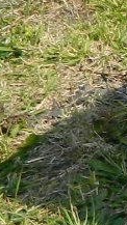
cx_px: 623
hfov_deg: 5.3
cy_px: 10
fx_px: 1084
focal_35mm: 181
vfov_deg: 11.8
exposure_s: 1/1000
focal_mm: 4.5
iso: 80
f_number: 3.1
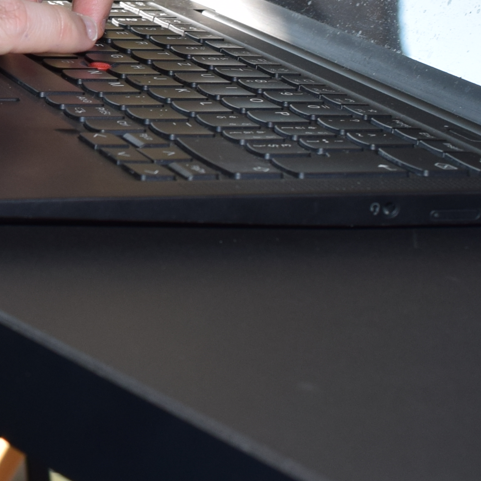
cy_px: -54
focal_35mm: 132
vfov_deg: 13.0
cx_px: -169
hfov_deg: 12.7
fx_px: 2075
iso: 180
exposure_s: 1/125
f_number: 5.6
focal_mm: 20
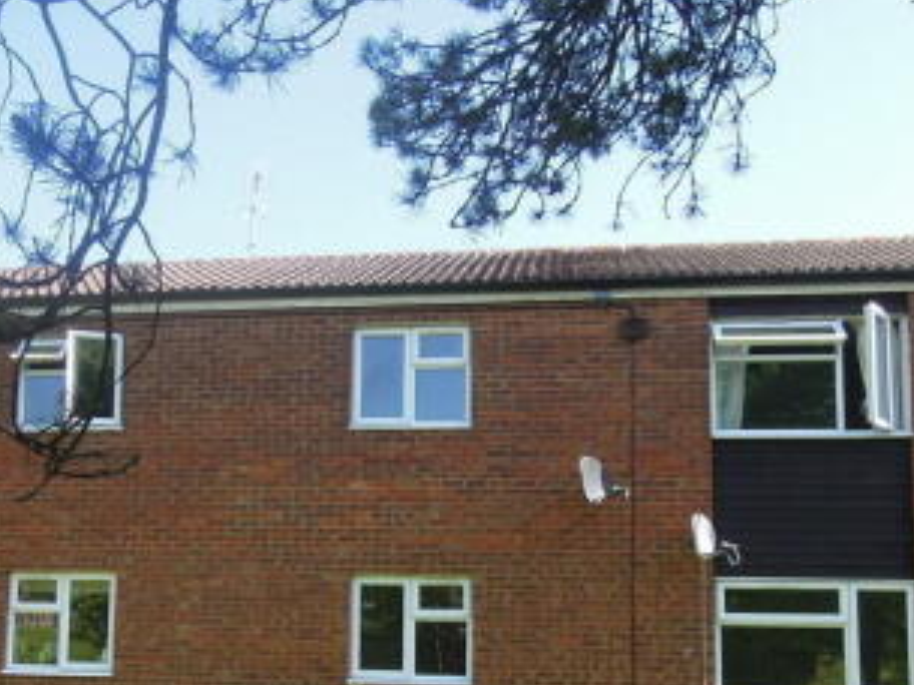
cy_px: 491
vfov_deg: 31.1
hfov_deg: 40.9
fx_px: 1215
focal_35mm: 46
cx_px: 329
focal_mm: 4.3
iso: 160
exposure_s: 1/800
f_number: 2.8
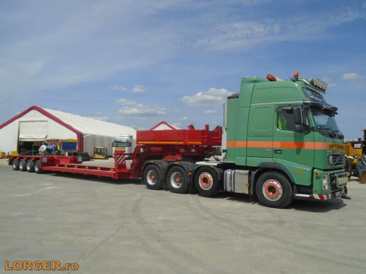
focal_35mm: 26
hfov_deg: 67.3
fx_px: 275
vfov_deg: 53.1
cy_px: 137
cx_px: 183
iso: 100
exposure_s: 1/400
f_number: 8
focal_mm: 4.6
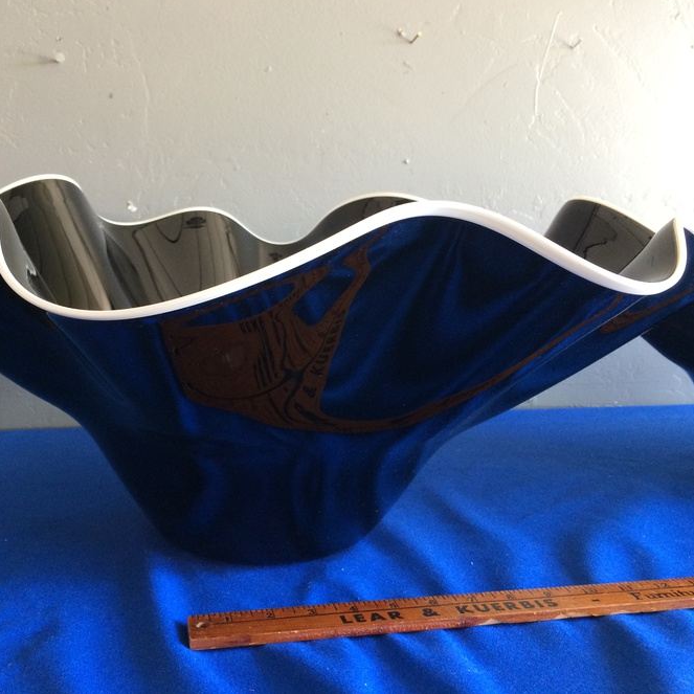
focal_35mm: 36
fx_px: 817
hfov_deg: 45.8
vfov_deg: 46.0
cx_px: 285
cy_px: 342
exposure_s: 1/30
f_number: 2.2
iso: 160
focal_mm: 4.12
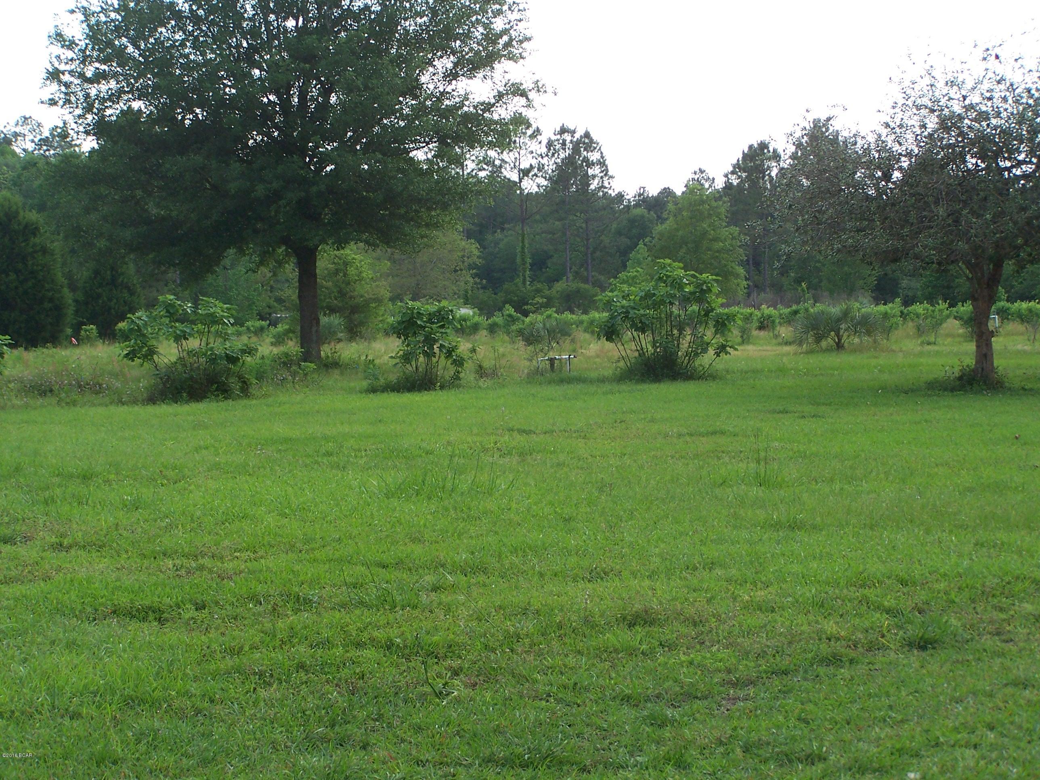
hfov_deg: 23.8
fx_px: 2464
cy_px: 390
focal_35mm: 82
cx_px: 520
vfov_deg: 18.0
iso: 80
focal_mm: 13.7
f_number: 3.2
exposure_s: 1/320
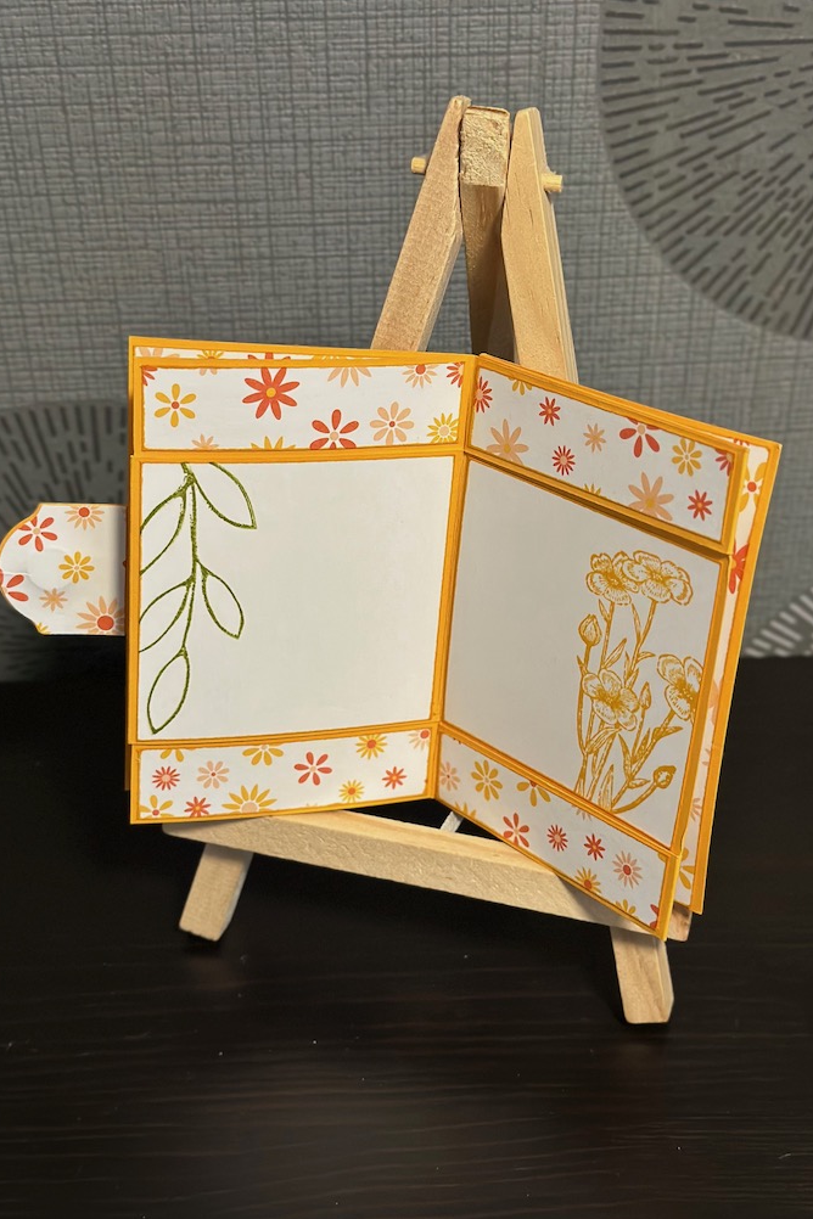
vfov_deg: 38.9
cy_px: 620
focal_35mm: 51
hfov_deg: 26.5
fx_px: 1727
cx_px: 415
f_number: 1.78
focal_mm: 6.86
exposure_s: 1/60
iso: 320
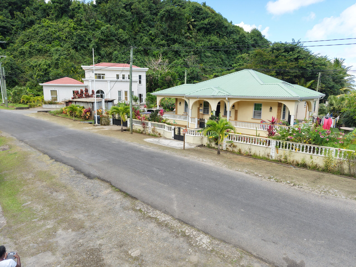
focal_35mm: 24
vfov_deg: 56.8
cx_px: 178
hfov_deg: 71.6
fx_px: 247
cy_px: 134
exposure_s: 1/1500
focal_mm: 8.67
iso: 230
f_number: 1.8
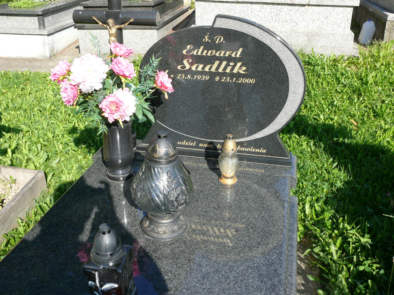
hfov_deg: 52.6
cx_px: 197
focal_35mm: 35
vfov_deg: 40.7
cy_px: 148
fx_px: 398
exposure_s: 1/200
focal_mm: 7.4
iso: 100
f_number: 5.6
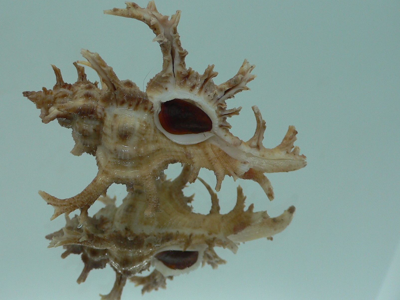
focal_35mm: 44
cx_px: 159
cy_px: 146
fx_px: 508
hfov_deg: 42.7
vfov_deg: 32.9
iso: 80
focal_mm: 4.6
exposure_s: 1/60
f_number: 2.8
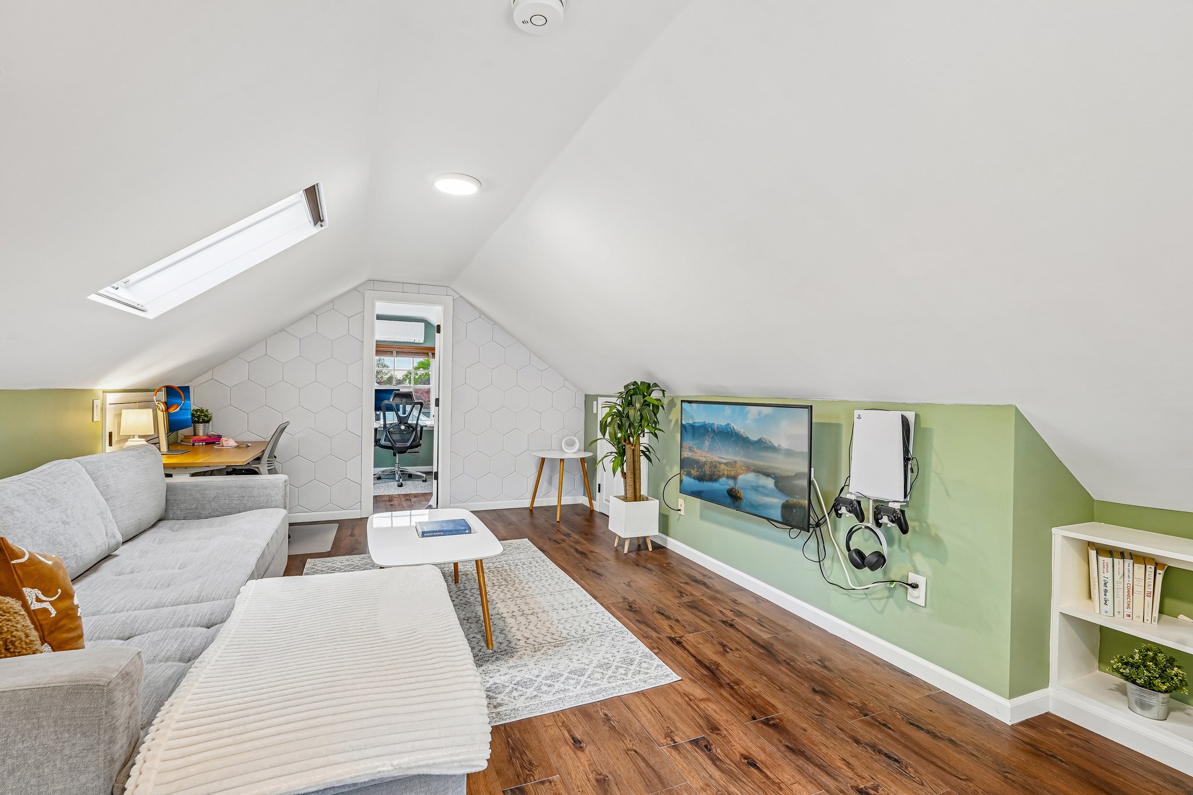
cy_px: 398
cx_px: 596
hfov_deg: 96.7
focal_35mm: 16
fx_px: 530
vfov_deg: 73.7
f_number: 8
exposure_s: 1/10
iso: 400
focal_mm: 16
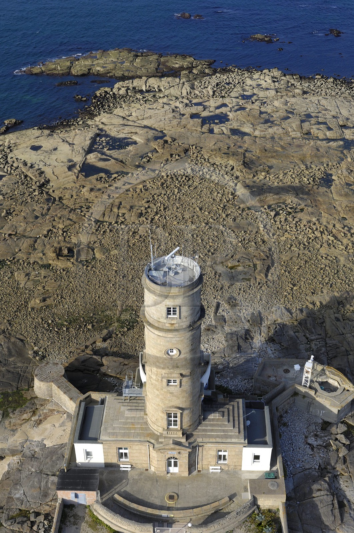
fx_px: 621
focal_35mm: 42
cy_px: 266
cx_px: 177
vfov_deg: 46.5
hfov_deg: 31.8
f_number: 8.5
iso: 100
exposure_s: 1/160
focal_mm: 28
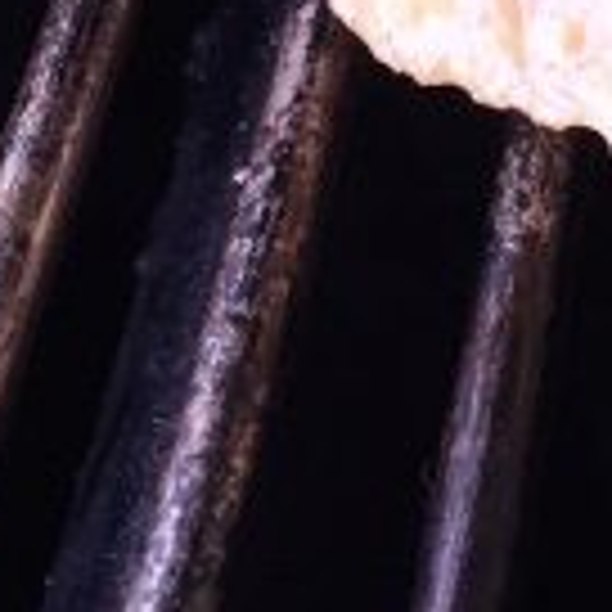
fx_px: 2420
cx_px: 1089
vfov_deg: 13.1
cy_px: -459
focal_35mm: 121
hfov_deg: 13.1
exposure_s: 1/120
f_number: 2.2
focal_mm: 4.15
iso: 50
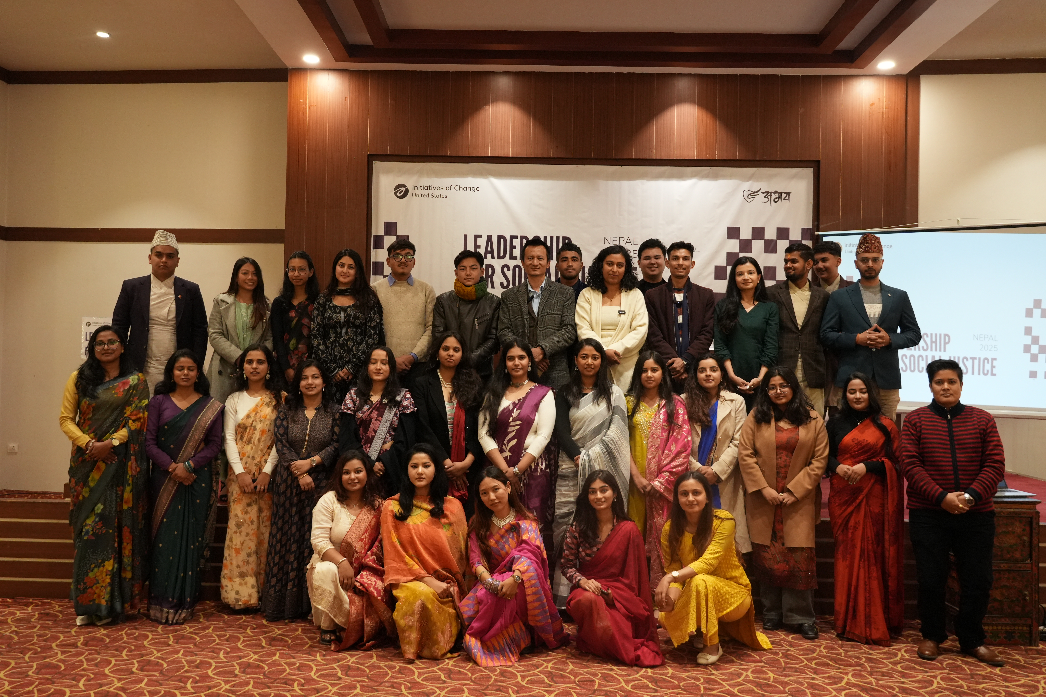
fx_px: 959
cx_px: 523
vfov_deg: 40.0
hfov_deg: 57.2
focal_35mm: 33
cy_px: 348
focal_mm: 22
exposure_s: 1/50
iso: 2000
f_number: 4
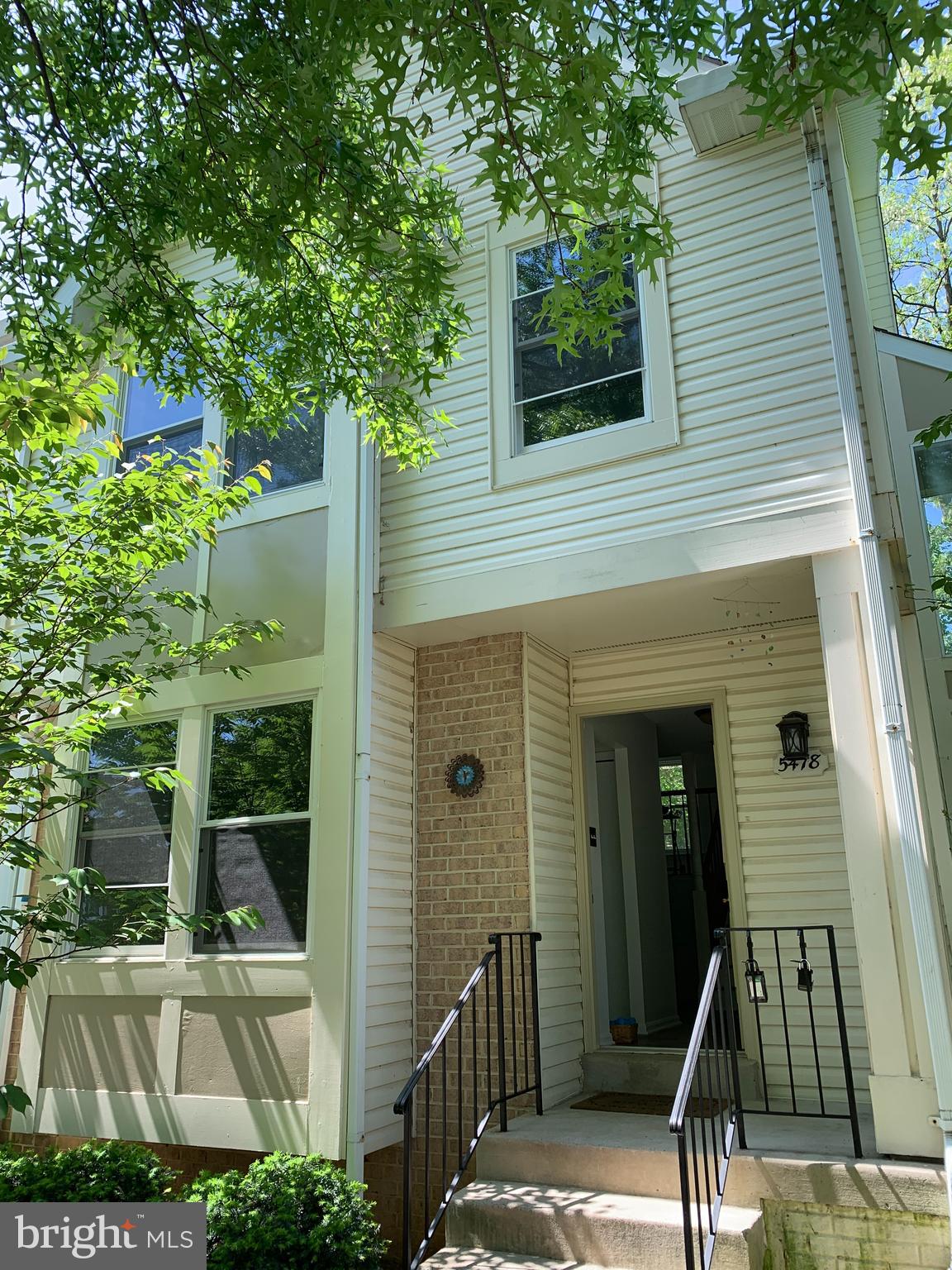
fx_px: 953
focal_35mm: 26
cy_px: 635
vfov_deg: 67.3
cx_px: 476
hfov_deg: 53.1
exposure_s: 1/320
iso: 25
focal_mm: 4.25
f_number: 1.8
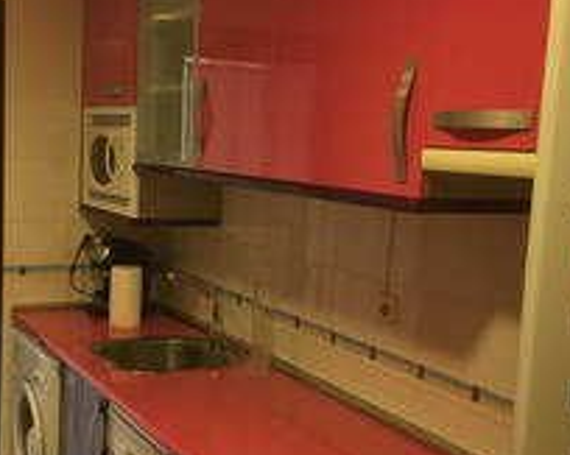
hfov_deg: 37.3
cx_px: 238
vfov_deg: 30.2
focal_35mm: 50
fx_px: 843
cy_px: 265
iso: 200
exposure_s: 1/33
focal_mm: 4.15
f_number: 2.2
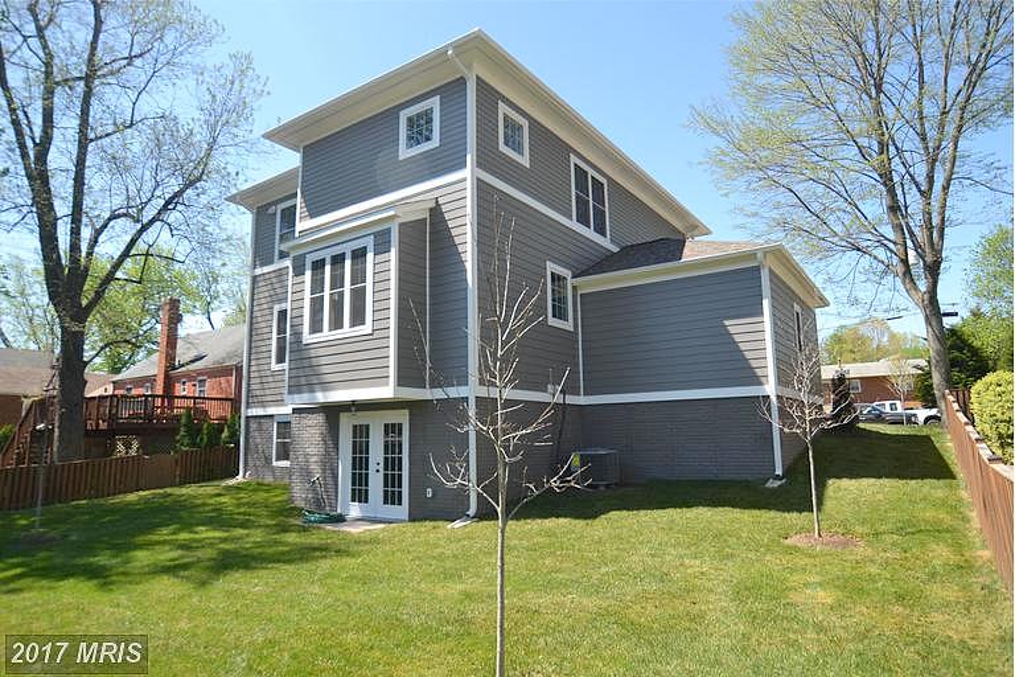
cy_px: 338
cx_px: 508
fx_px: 592
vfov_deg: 59.5
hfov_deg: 81.2
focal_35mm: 21
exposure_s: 1/160
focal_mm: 14
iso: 100
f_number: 6.3
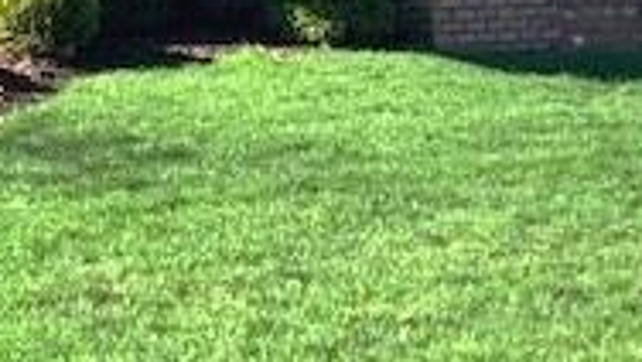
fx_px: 1771
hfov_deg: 20.2
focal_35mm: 104
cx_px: 85
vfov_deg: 11.0
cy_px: -263
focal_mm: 3.99
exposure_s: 1/578
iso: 20
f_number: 1.8
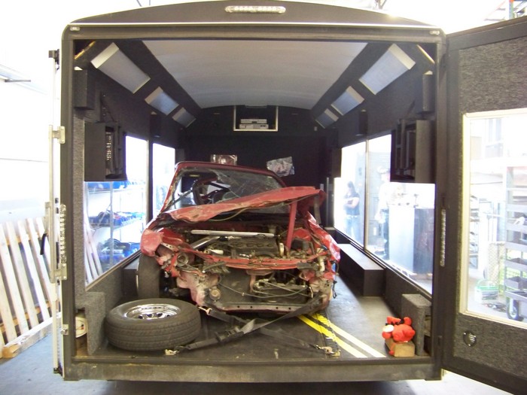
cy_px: 198
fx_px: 548
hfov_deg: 51.4
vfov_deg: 39.7
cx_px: 264
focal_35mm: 36
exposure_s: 1/8
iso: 400
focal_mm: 5.85
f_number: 2.8
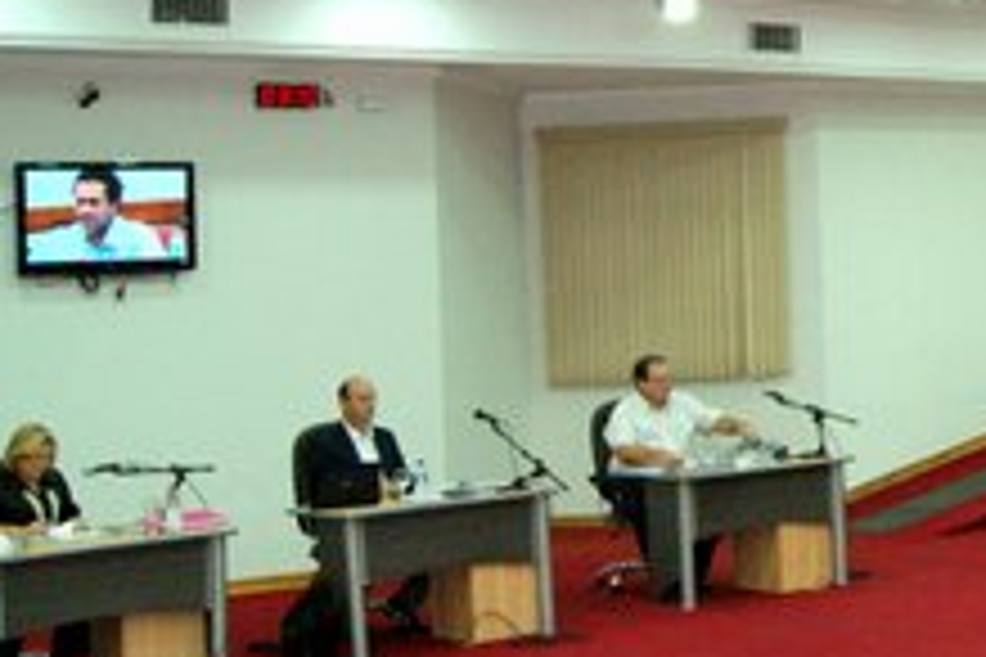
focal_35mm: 79
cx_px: 1216
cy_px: 171
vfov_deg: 17.2
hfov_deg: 23.3
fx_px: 2164
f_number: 5.6
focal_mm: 18
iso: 400
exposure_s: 1/60
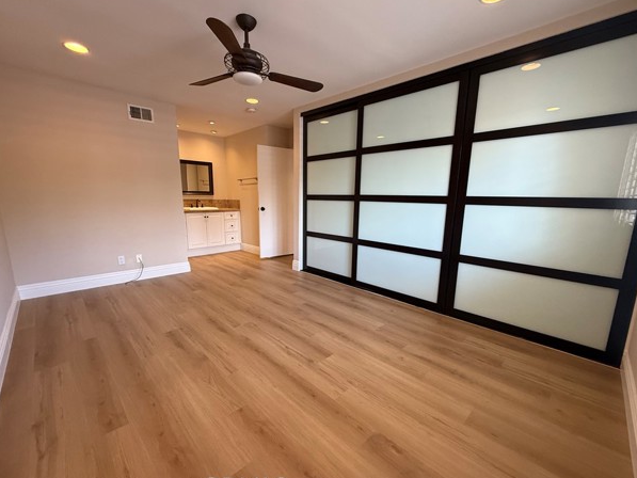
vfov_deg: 81.7
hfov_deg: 98.2
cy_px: 246
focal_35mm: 15
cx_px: 321
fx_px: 276
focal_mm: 2.22
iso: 250
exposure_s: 1/120
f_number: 2.2
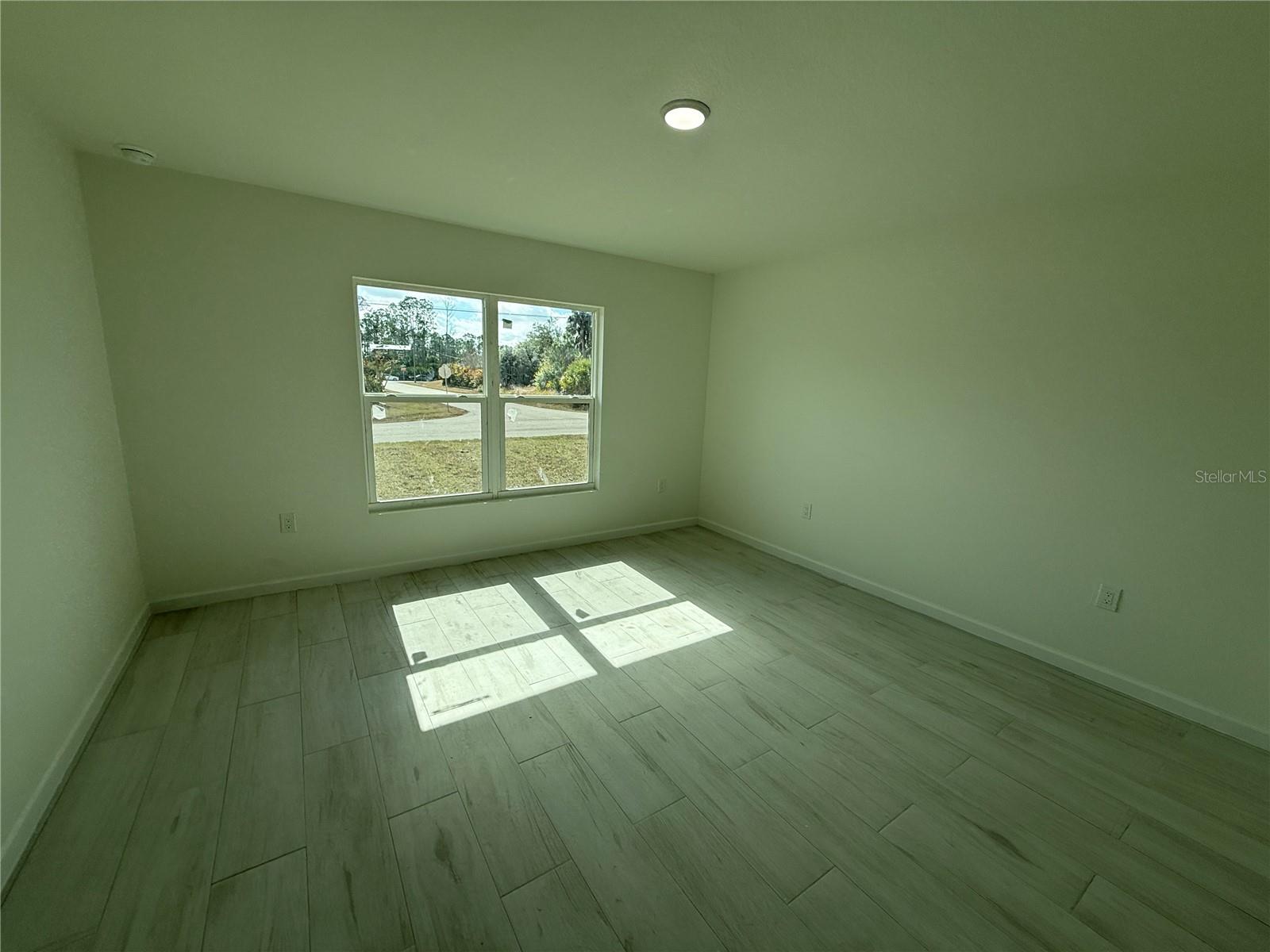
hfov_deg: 102.1
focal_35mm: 14
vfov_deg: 85.7
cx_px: 635
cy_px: 476
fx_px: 514
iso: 64
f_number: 2.2
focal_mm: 2.22
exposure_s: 1/1050
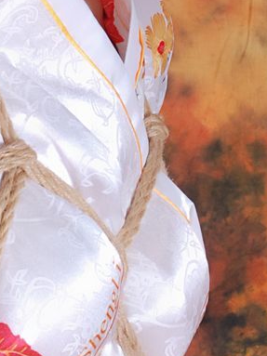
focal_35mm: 350
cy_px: 40
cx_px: -59
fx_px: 3601
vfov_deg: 5.7
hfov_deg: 4.2
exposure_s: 1/8
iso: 100
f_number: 11
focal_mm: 58
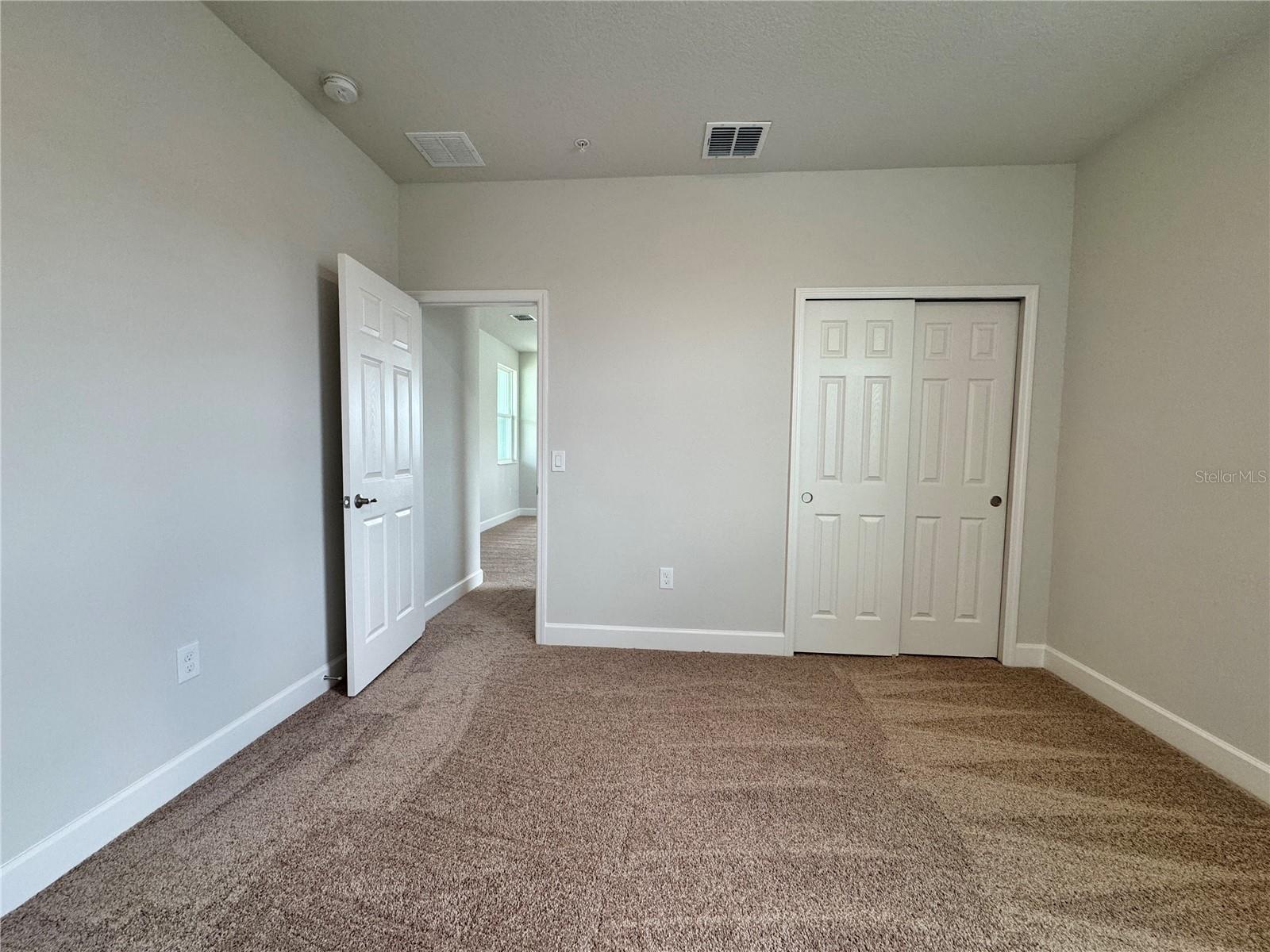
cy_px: 476
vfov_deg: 85.7
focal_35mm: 14
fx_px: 514
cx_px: 635
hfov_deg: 102.1
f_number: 2.2
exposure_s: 1/120
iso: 160
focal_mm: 2.22
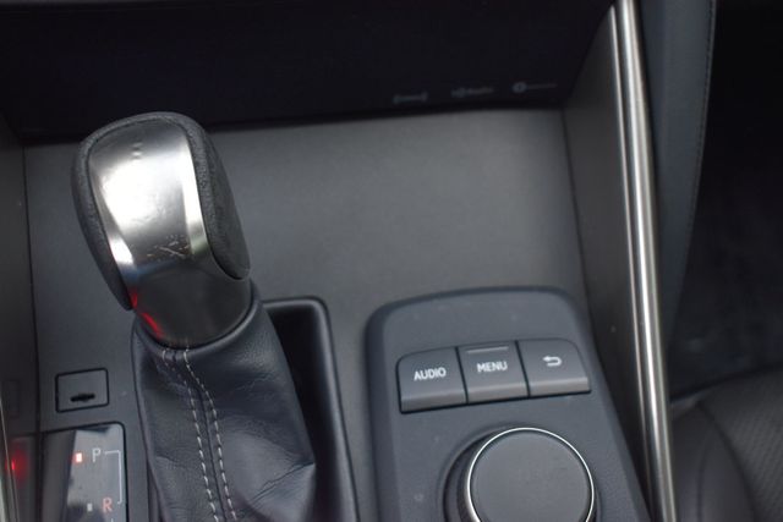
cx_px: 392
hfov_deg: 43.6
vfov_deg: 29.9
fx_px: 979
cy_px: 261
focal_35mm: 45
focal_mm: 30
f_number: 4.2
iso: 800
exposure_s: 1/200
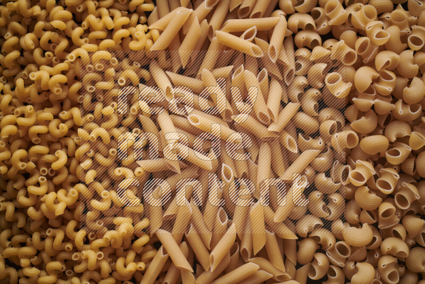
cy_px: 142
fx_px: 590
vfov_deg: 27.0
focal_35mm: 50
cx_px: 212
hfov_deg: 39.6
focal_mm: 50
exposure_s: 1/100
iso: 160
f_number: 8
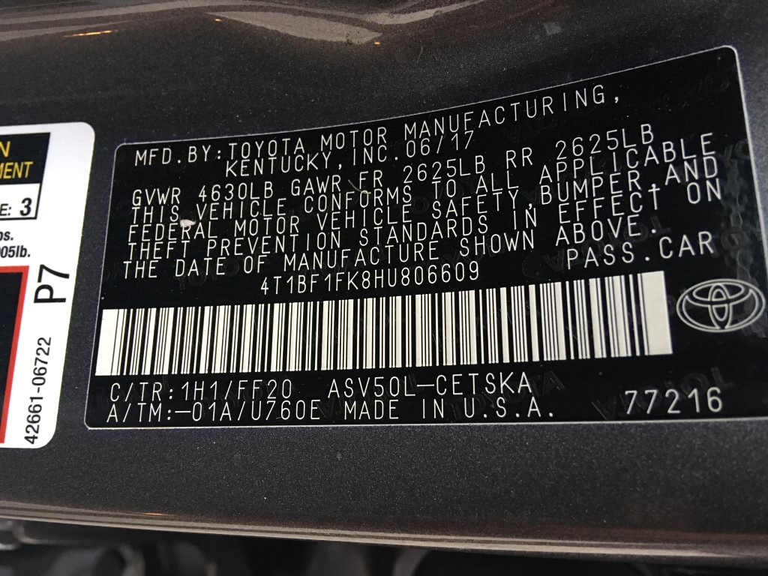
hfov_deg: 61.7
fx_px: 643
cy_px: 288
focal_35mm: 29
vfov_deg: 48.2
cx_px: 384
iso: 160
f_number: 2.2
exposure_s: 1/30
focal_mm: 4.15
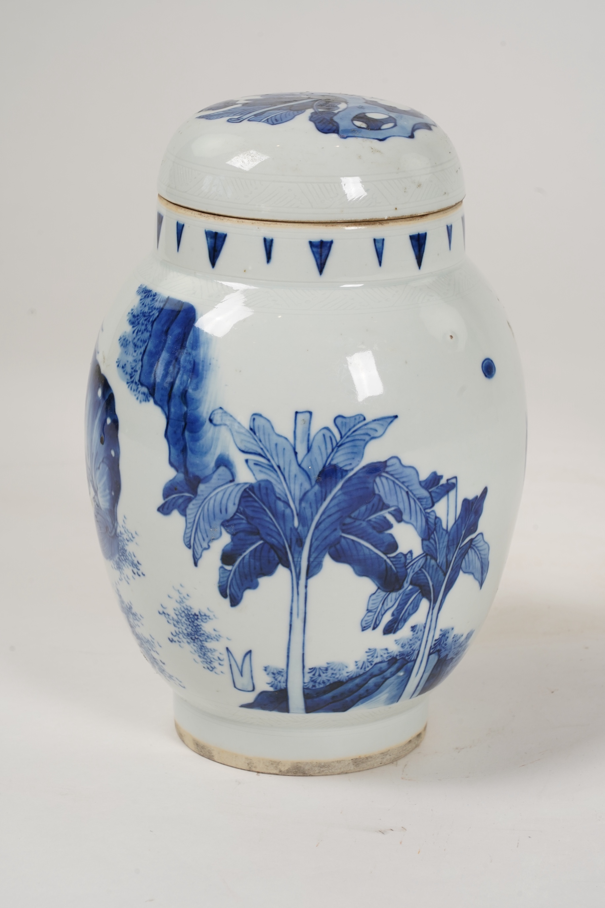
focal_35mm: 105
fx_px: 2646
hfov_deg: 13.0
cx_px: 302
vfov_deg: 19.5
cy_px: 454
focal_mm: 105
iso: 400
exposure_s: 1/125
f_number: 13
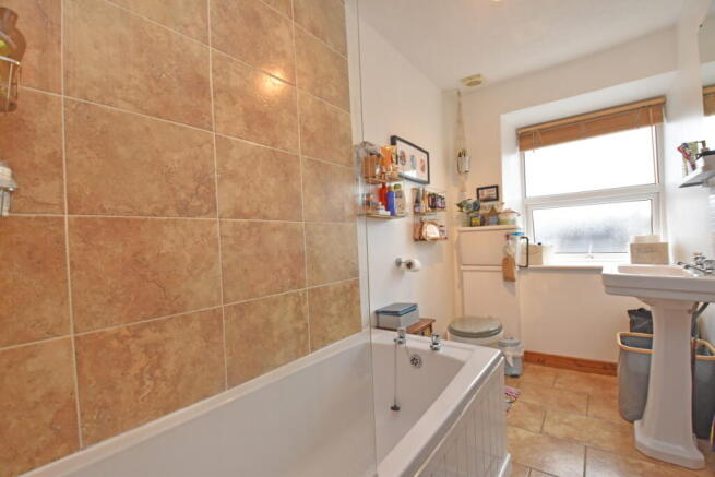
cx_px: 358
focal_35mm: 15
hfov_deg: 100.4
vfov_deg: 77.4
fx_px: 298
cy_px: 238
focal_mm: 10
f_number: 5
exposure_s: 1/200
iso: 800
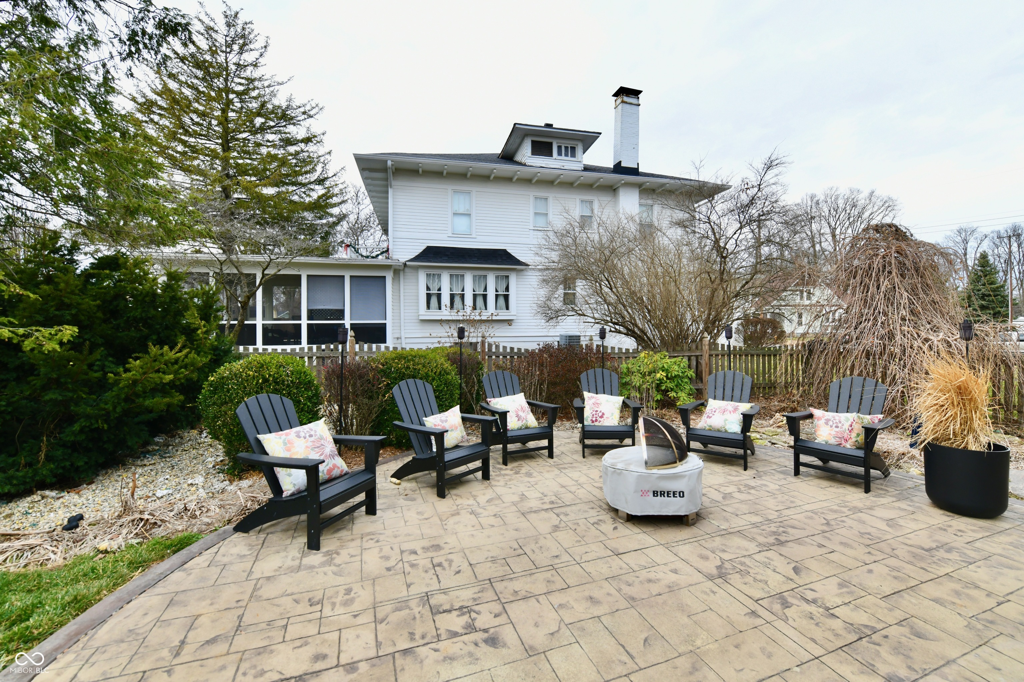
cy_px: 341
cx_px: 512
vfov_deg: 81.2
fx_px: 398
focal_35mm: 14
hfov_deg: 104.3
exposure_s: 1/250
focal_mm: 14
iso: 400
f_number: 8
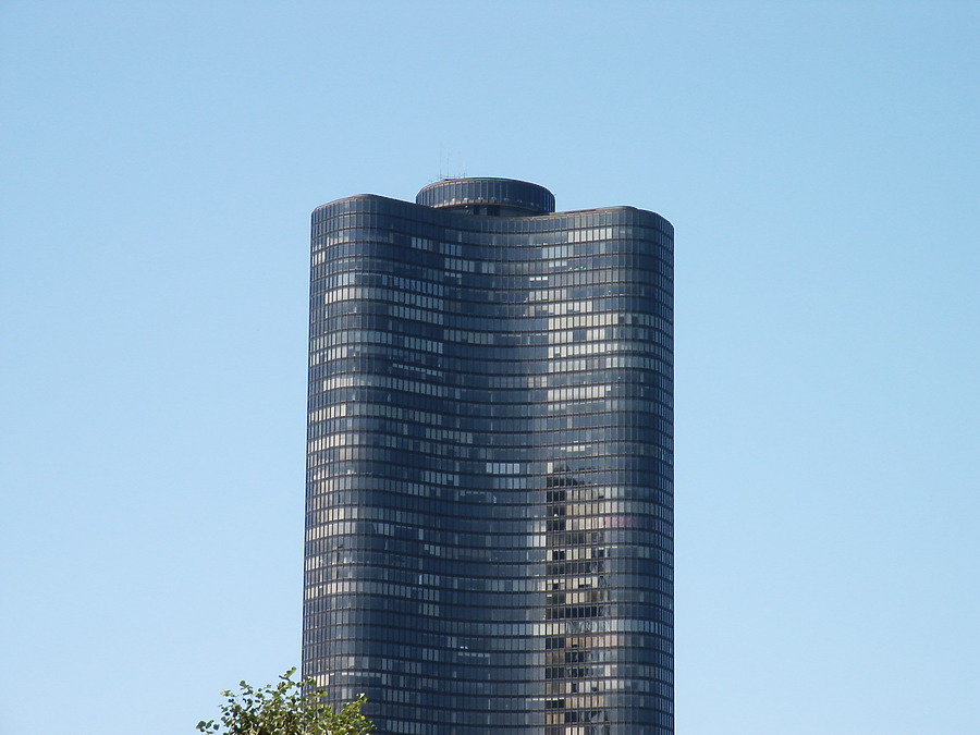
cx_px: 490
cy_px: 368
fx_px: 3935
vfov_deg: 10.7
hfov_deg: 14.2
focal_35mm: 139
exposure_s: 1/125
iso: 64
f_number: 8
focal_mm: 28.22
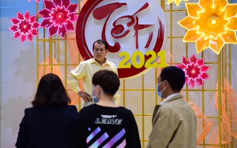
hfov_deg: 14.7
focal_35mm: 142
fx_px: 917
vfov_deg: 9.2
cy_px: 66
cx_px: 103
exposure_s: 1/60
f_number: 4.5
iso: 1000
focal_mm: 120
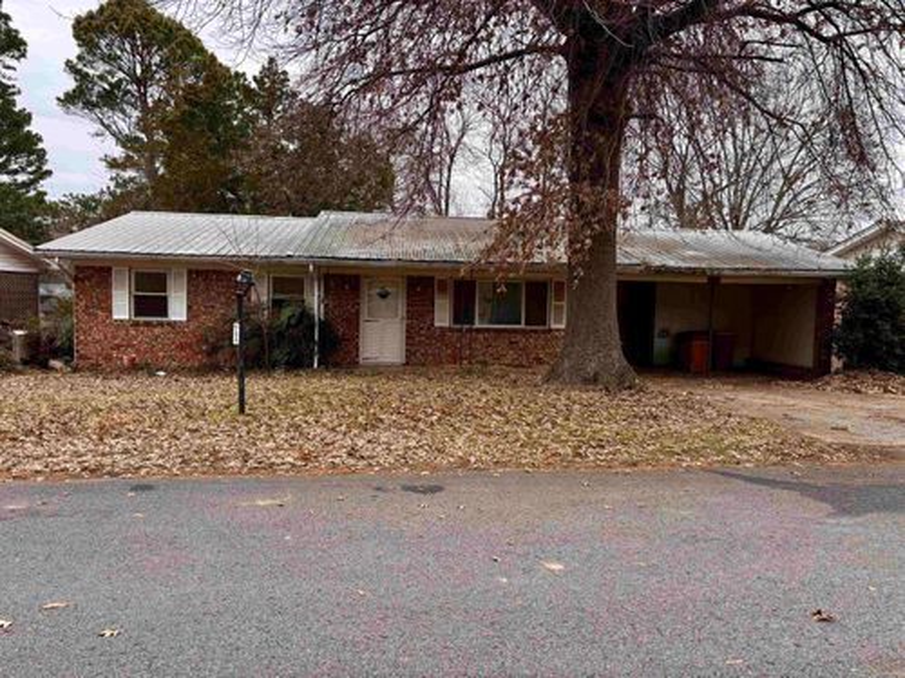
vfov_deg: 53.1
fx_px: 680
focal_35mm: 26
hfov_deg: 67.3
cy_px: 339
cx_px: 452
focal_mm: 5.96
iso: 50
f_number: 1.6
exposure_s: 1/597
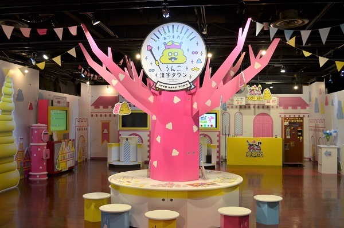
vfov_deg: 34.0
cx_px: 172
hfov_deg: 49.7
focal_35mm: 39
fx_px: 372
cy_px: 114
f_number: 4.2
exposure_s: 1/60
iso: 400
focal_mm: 26
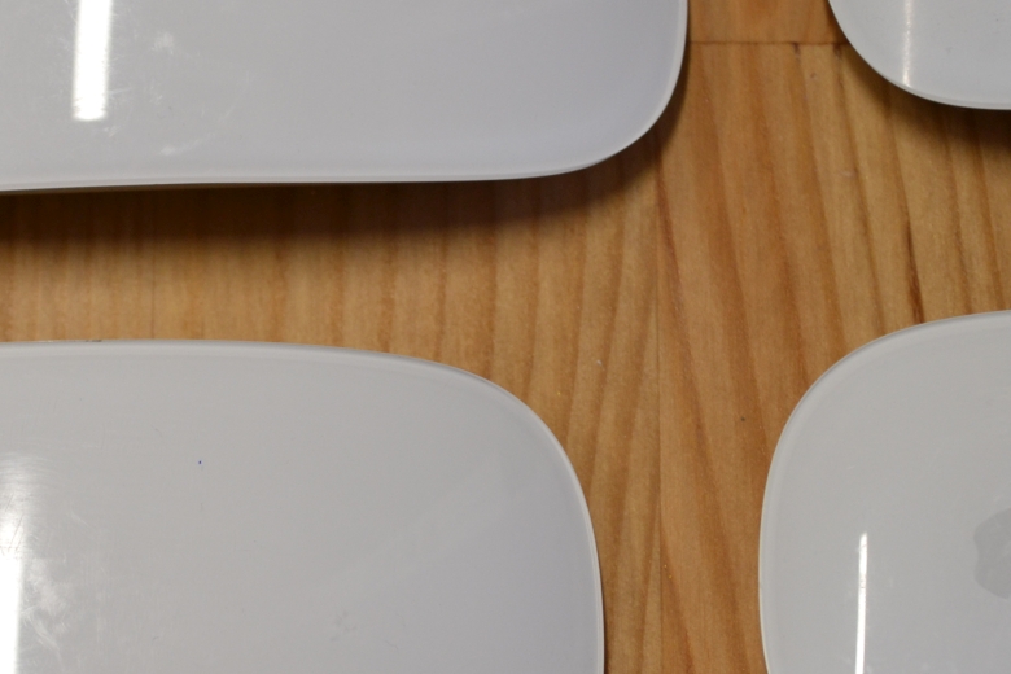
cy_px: 590
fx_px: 3454
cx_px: 114
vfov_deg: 11.1
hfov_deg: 16.4
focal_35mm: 123
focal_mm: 40
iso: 400
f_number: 5.3
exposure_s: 1/30
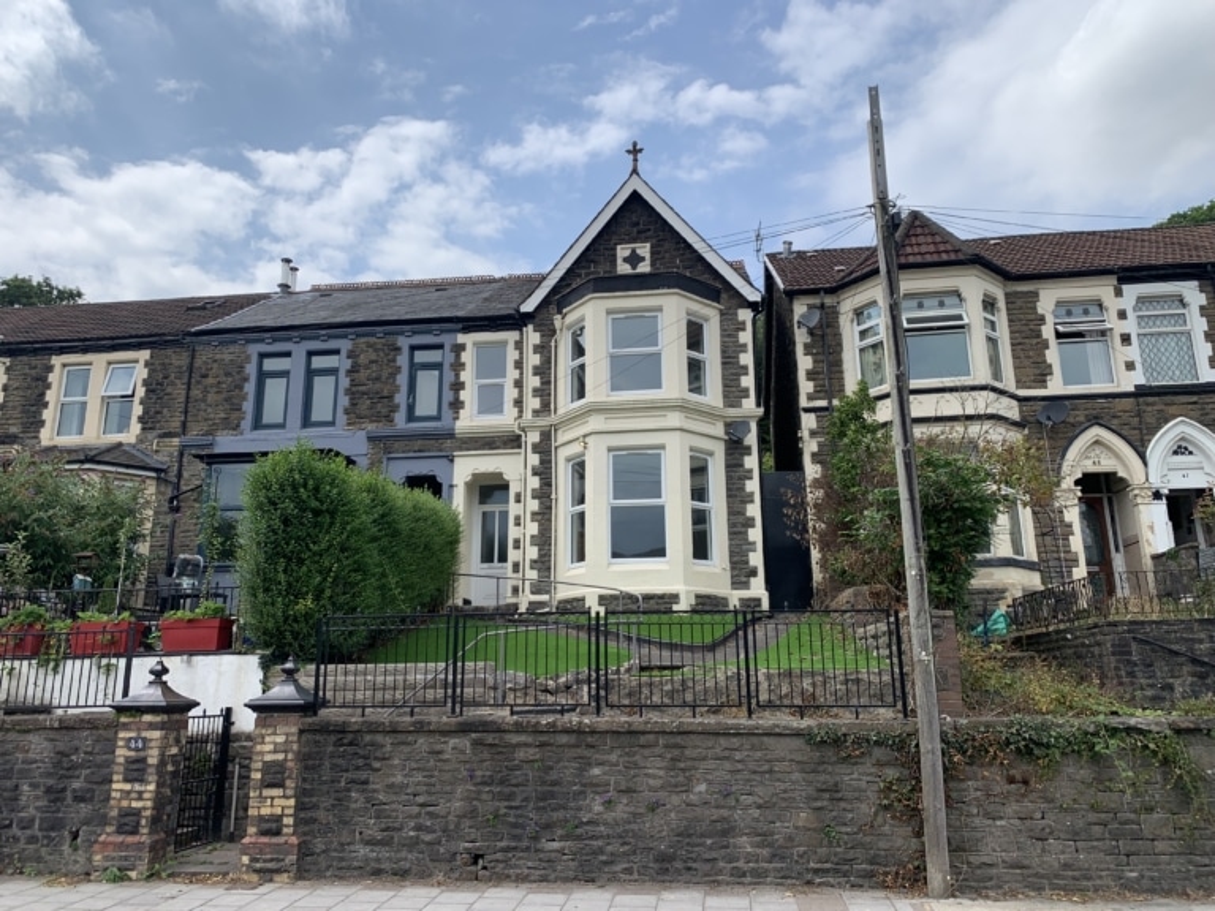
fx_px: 913
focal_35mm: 26
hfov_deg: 67.3
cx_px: 608
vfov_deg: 53.1
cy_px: 456
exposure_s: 1/2915
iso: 25
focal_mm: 4.25
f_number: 1.8
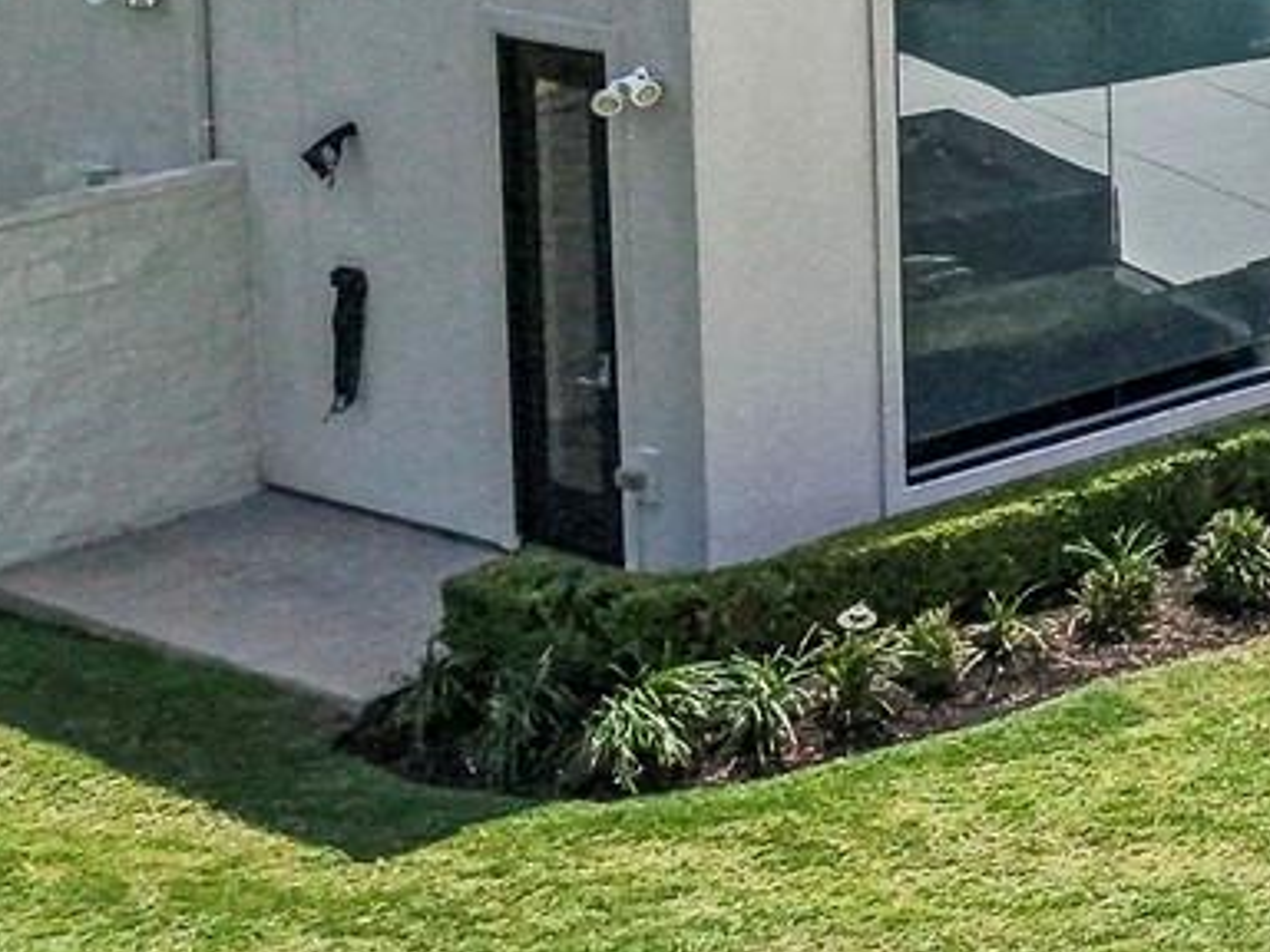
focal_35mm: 128
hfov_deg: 11.9
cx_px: 3205
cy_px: -258
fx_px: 4696
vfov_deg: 11.3
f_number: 1.8
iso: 210
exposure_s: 1/6000
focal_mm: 8.67
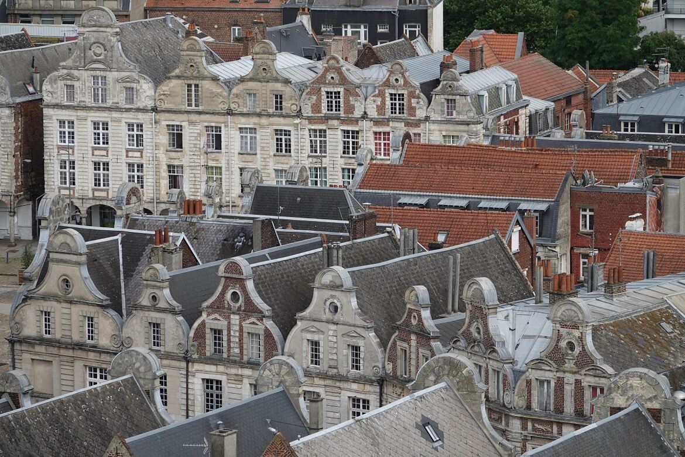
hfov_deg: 10.7
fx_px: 3653
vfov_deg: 7.2
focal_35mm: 192
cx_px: 342
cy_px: 228
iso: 100
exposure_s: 1/500
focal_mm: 70.27
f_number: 4
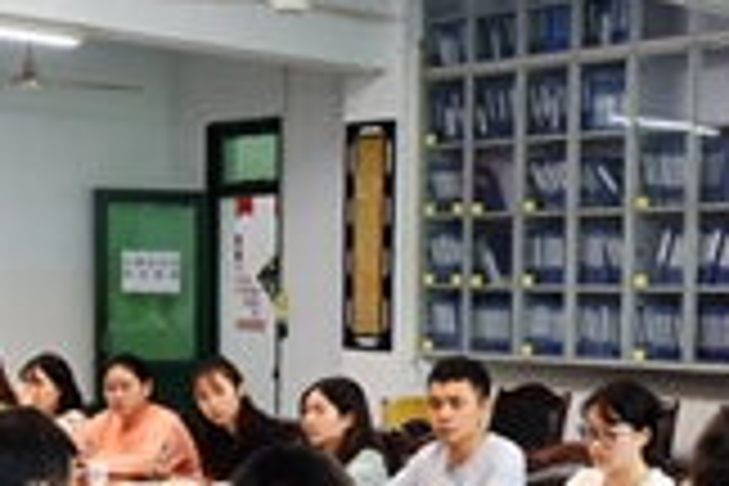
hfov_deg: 27.2
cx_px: 477
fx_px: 1498
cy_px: 482
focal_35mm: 74
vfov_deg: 18.0
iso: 800
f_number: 4
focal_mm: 24
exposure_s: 1/60
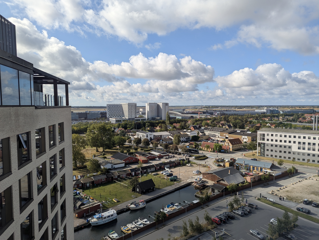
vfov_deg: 56.9
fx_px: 221
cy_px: 120
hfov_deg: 71.5
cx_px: 160
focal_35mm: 24
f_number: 1.85
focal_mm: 6.81
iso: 41
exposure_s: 1/1572
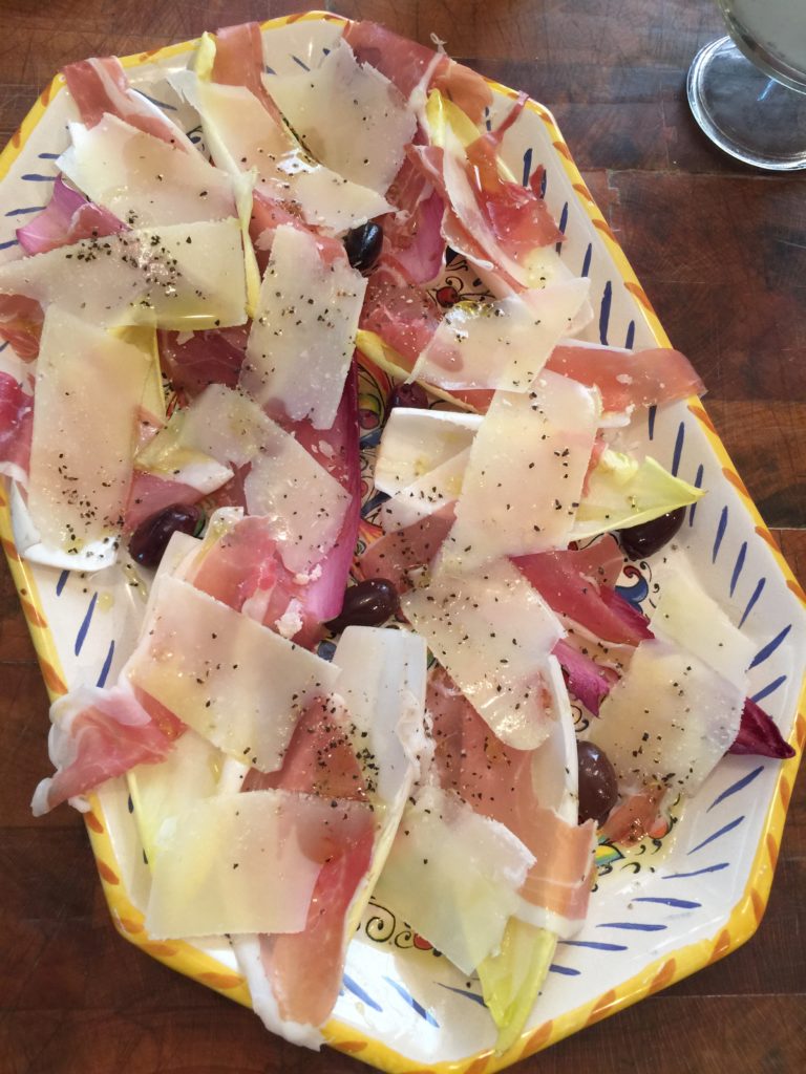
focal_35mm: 29
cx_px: 403
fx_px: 900
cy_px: 537
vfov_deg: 61.7
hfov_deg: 48.2
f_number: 2.2
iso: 50
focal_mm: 4.15
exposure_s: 1/15
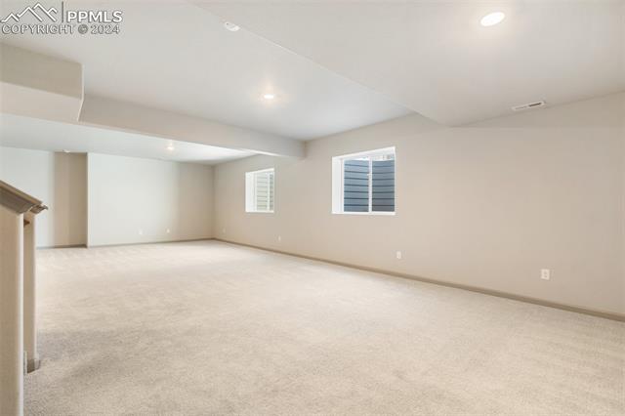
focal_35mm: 16
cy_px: 208
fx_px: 278
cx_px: 312
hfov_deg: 96.8
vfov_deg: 73.7
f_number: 6.3
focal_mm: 16
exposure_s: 1/4
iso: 1000
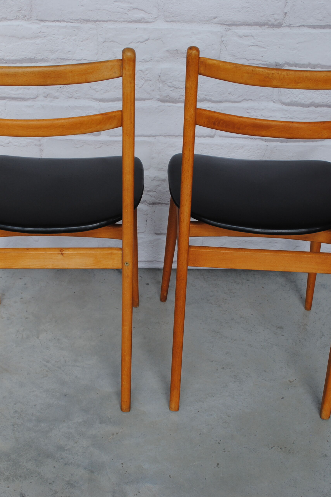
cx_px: 133
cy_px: 250
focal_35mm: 41
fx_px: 565
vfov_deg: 47.4
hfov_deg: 32.5
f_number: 6.3
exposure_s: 1/160
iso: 100
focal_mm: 18
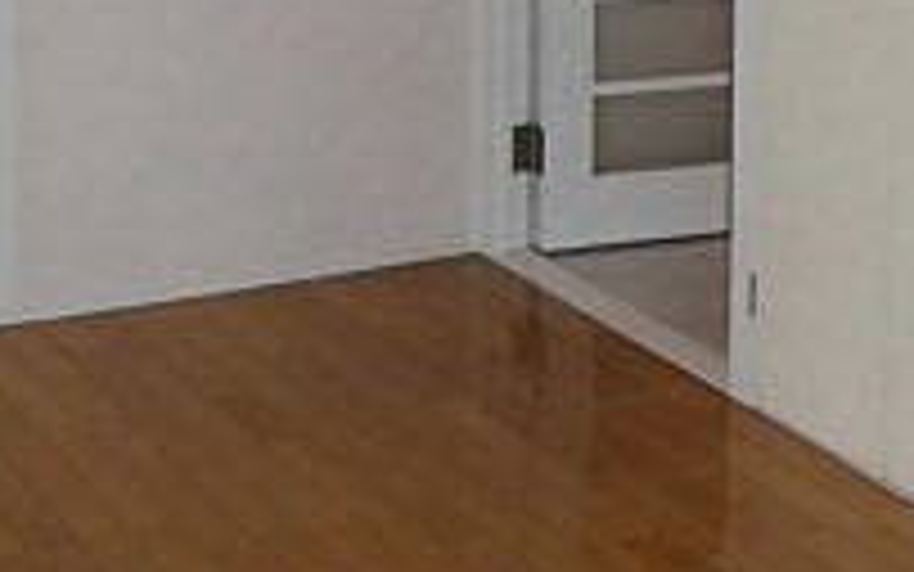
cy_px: -167
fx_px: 2168
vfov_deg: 14.4
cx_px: 419
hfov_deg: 23.8
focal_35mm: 87
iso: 200
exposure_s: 1/125
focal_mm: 4.7
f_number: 2.8
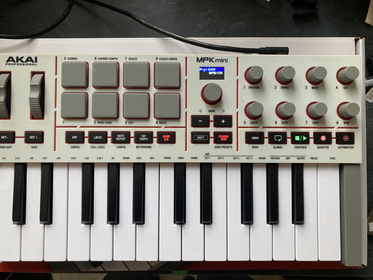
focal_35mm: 28
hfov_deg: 63.4
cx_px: 186
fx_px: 302
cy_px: 140
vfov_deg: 49.7
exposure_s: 1/60
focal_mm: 3.99
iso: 125
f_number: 1.8
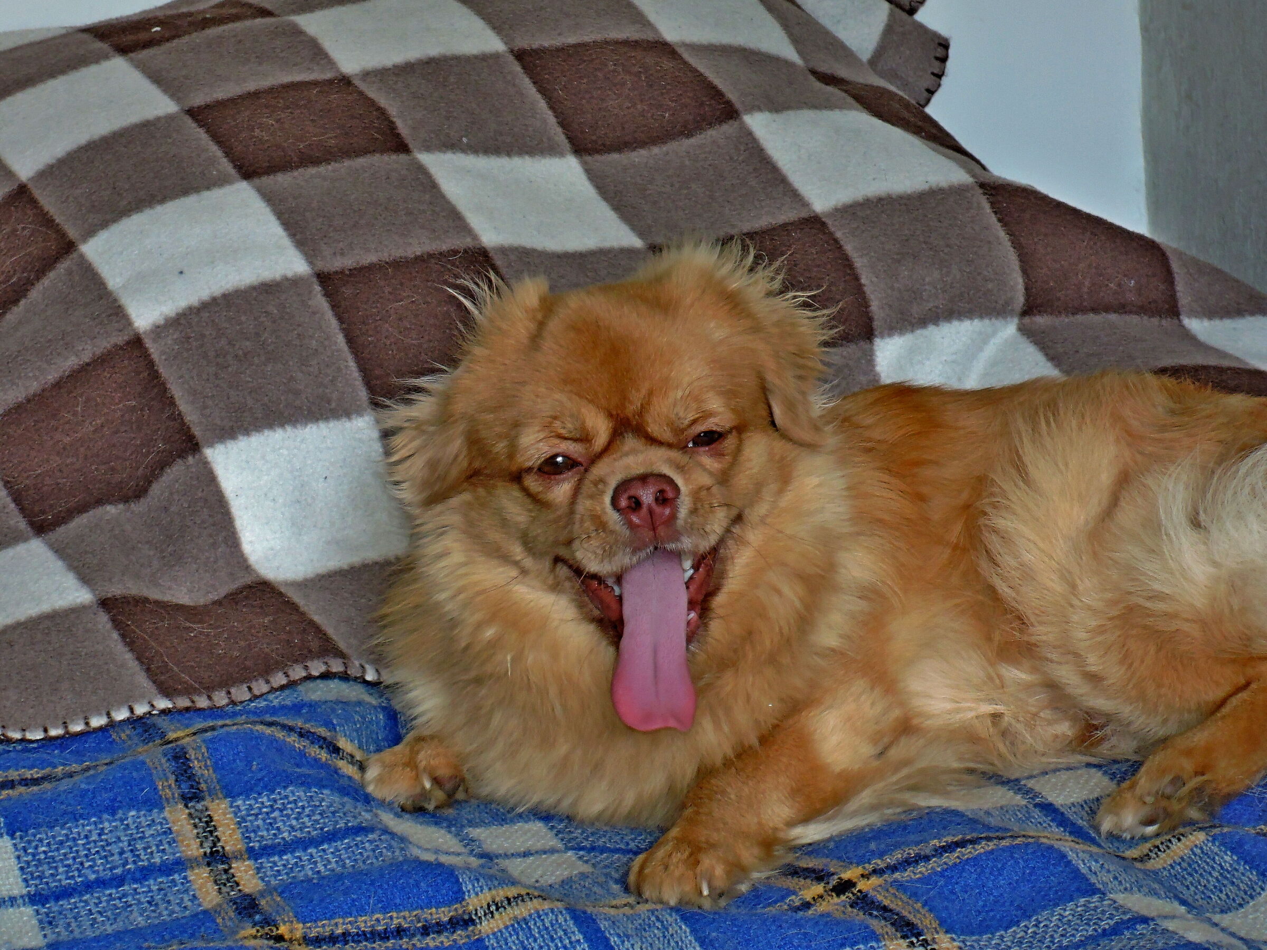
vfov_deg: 12.3
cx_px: 634
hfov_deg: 16.4
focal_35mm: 120
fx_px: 4392
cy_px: 475
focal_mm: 25.5
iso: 800
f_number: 5.6
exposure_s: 1/60
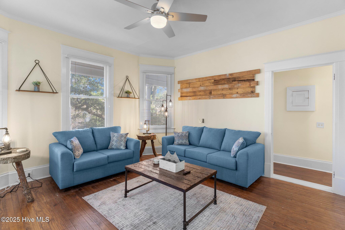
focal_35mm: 17
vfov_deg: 70.4
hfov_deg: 93.3
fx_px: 163
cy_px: 115
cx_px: 172
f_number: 5
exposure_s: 1/160
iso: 1250
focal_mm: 17
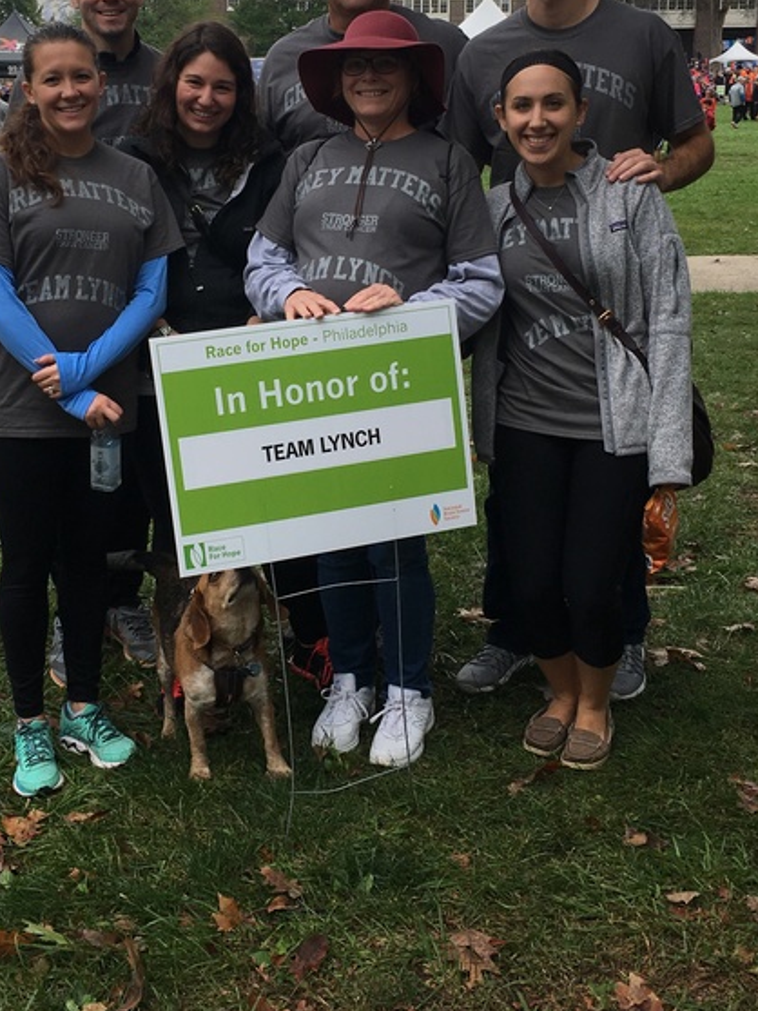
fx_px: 1459
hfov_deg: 29.0
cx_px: 288
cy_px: 374
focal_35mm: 50
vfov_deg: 37.9
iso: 25
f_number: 2.2
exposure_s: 1/353
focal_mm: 4.15
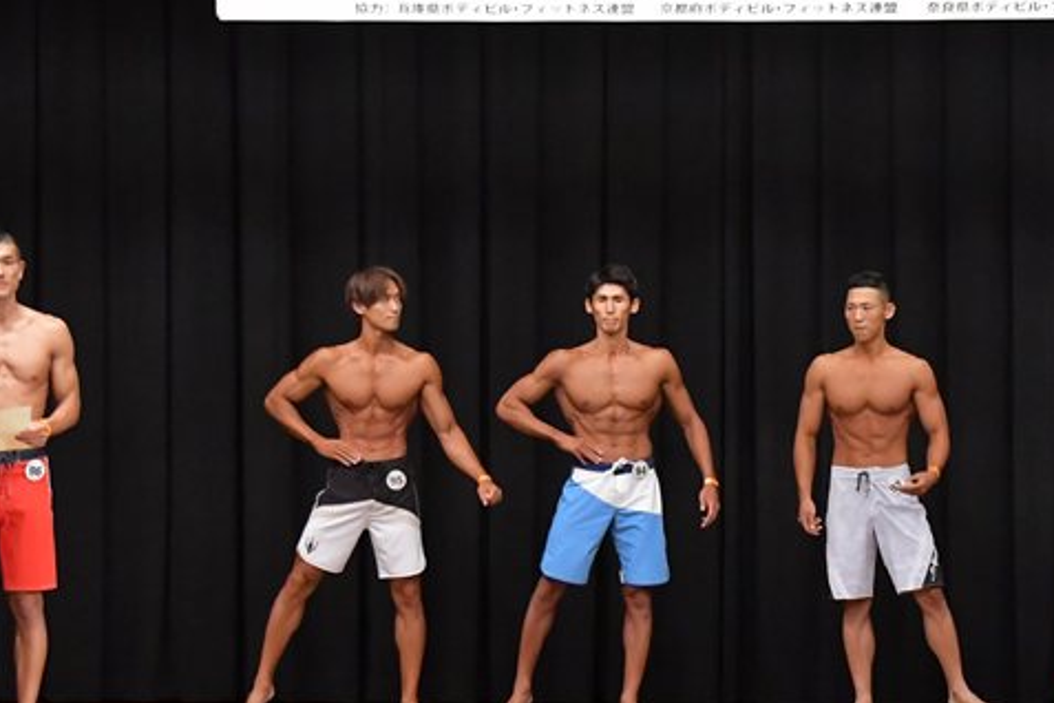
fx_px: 5562
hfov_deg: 10.8
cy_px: 500
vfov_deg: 7.2
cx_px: 839
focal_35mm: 190
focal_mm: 78
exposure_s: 1/400
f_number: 5.6
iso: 6400
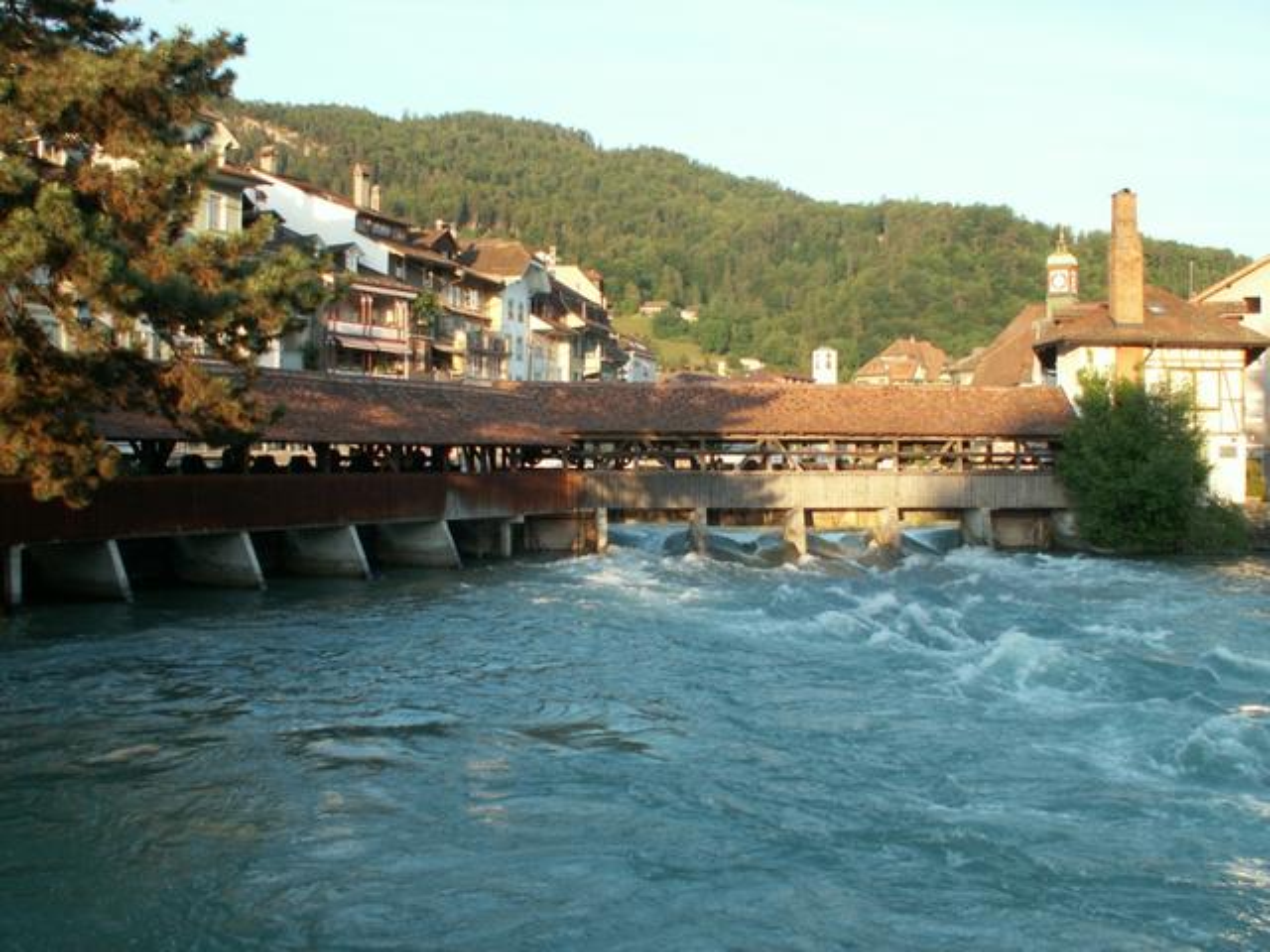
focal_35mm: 35
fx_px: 1284
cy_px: 476
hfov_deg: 52.6
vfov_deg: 40.7
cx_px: 635
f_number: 4
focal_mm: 5.86
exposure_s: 1/60
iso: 50
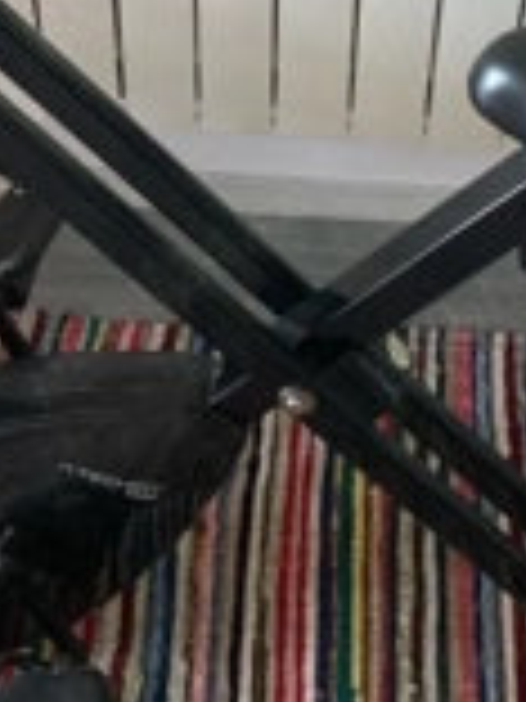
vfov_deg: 25.6
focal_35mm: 72
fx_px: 1459
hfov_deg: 20.4
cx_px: 256
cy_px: -9
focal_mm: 3.99
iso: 500
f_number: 1.8
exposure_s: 1/30
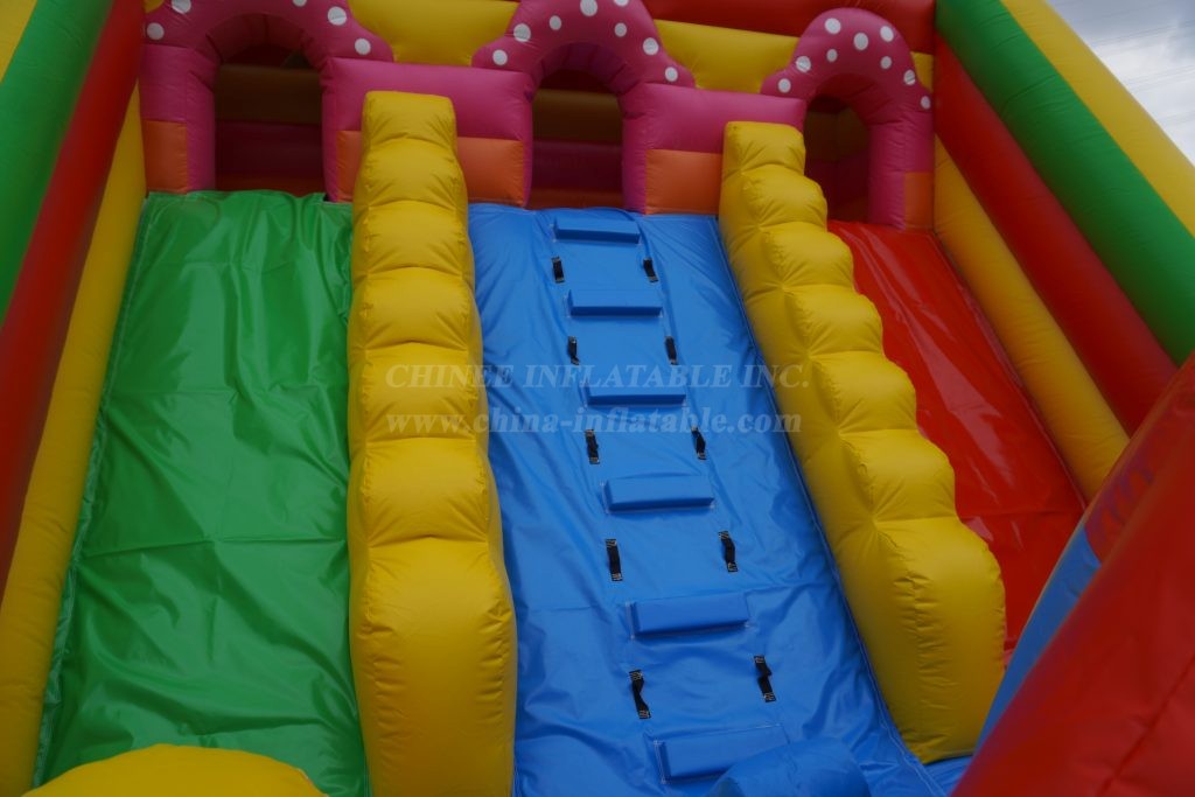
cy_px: 398
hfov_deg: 73.7
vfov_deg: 53.1
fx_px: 797
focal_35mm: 24
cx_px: 598
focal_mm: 16
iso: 100
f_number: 4.5
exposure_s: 1/640
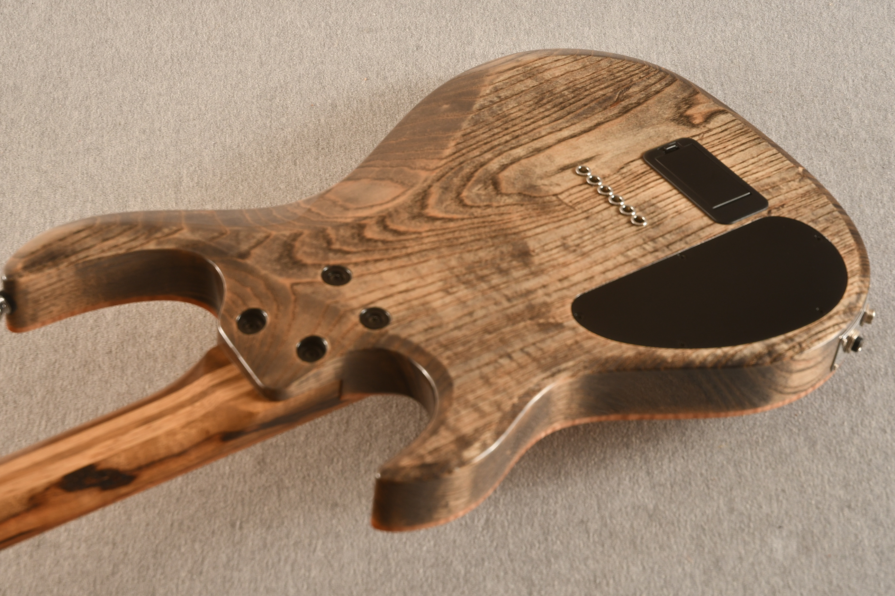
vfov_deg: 18.2
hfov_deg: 27.0
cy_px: 298
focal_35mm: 75
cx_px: 448
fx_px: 1864
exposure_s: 1/20
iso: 200
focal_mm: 50
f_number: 5
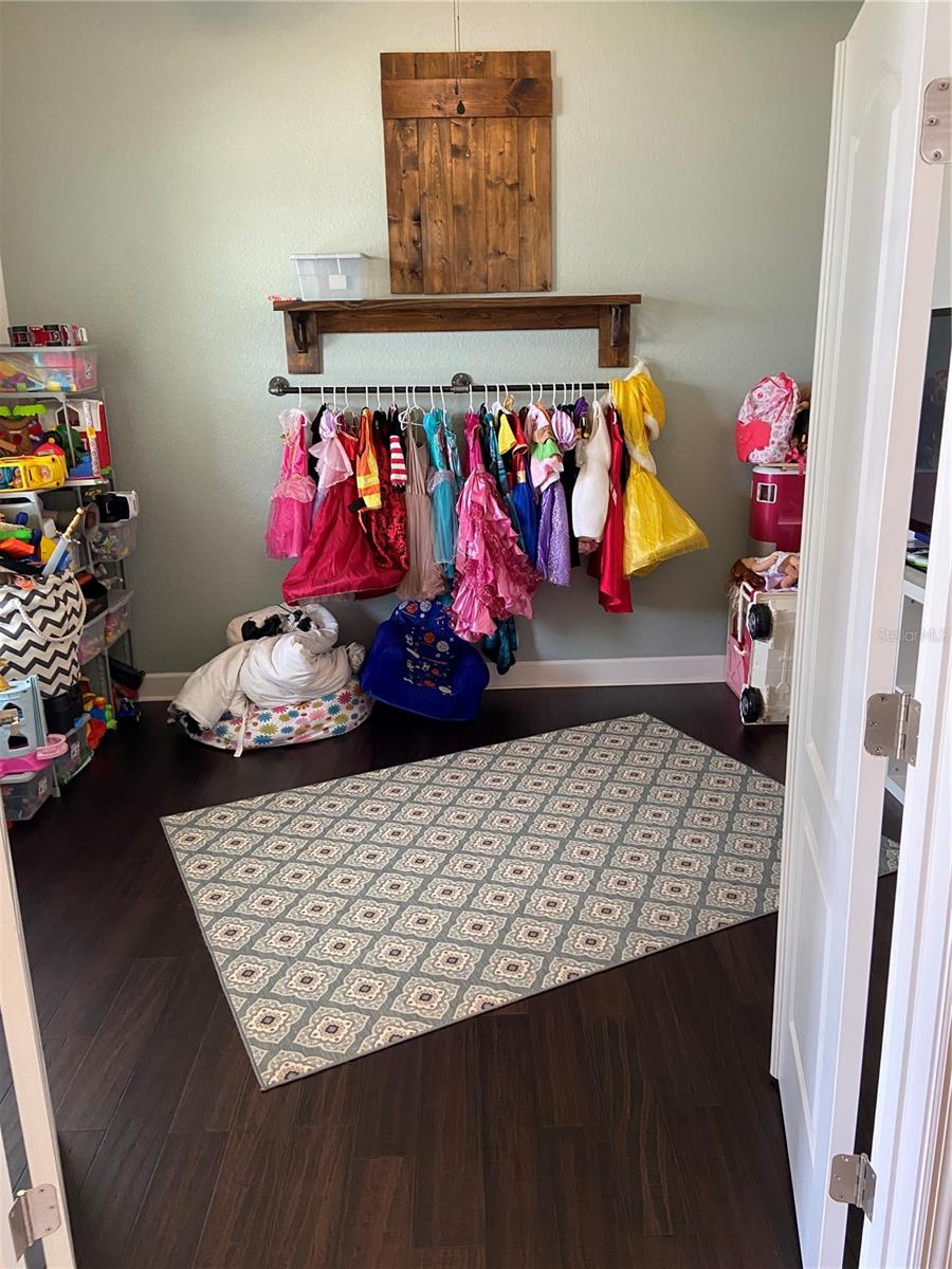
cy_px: 634
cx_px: 476
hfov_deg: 53.1
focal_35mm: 26
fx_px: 953
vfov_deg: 67.3
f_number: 1.8
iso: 160
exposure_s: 1/60
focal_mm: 4.25
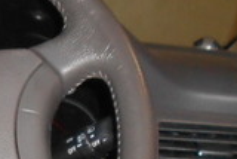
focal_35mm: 223
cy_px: 315
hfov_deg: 8.6
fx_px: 1469
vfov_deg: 6.0
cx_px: -267
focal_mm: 7.7
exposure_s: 1/30
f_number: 4.2
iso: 200
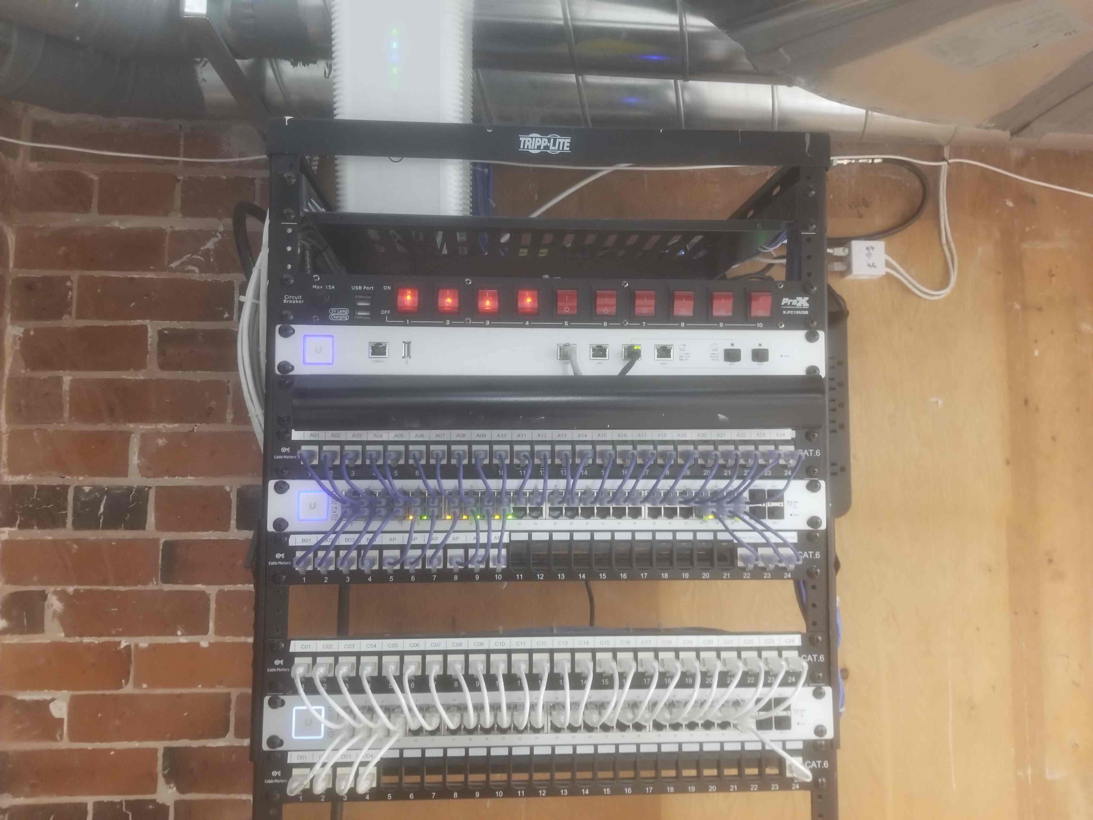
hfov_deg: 67.3
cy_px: 410
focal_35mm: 26
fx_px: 821
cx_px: 546
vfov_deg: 53.1
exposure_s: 1/12
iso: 200
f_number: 1.7
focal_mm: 4.25
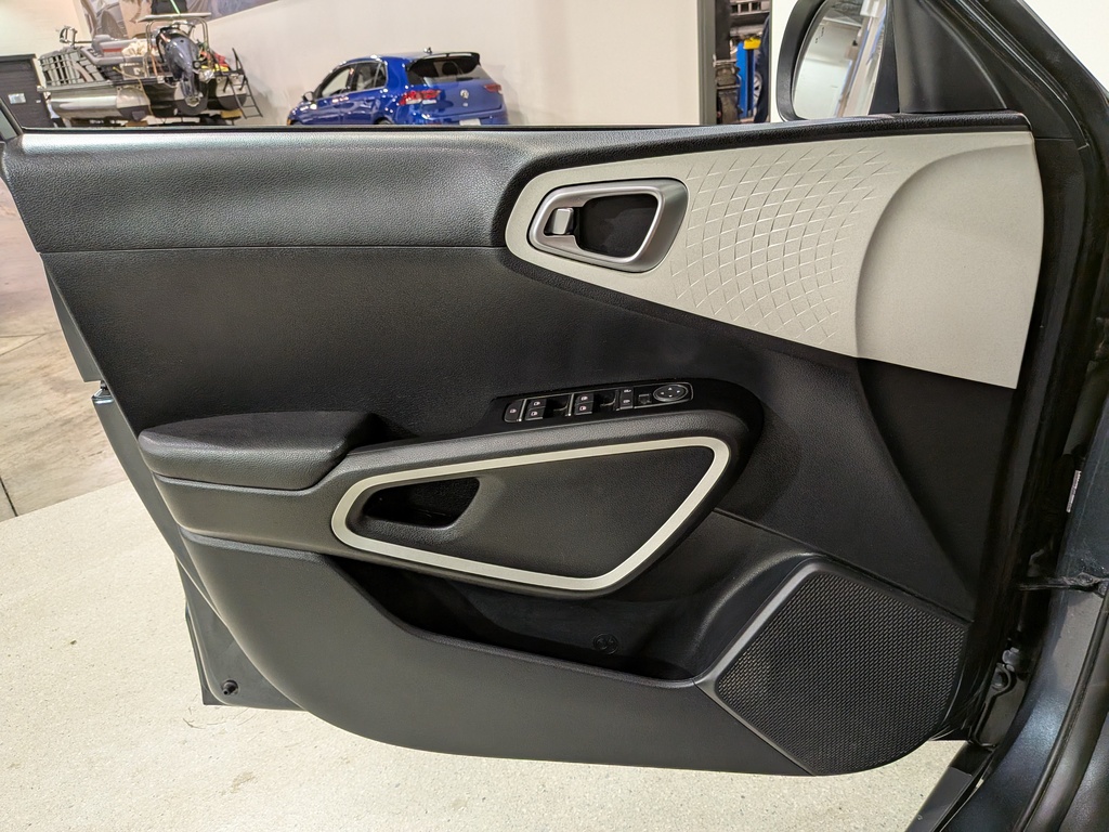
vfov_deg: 56.8
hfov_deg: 71.6
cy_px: 416
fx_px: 769
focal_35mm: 24
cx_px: 554
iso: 353
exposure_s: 1/100
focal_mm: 4.53
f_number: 1.7
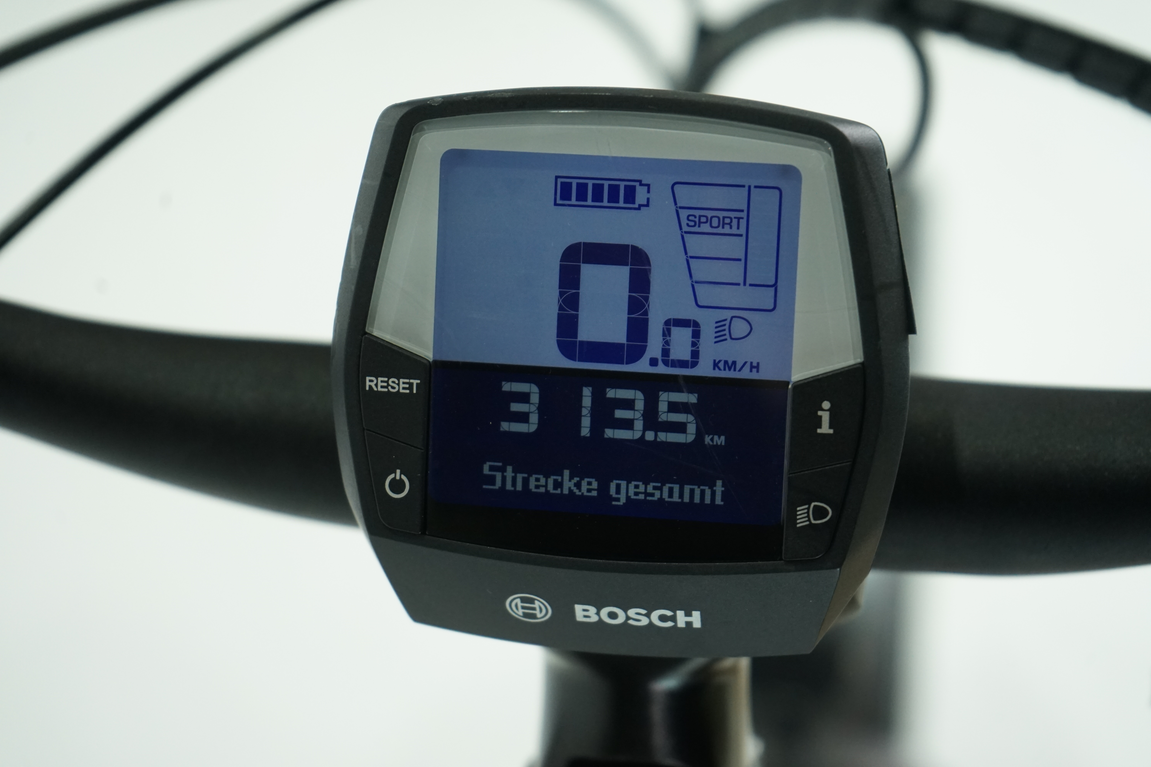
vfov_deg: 19.5
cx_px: 576
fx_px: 2238
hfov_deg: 28.8
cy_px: 384
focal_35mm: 70
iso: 2000
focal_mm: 70
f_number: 5.6
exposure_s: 1/200
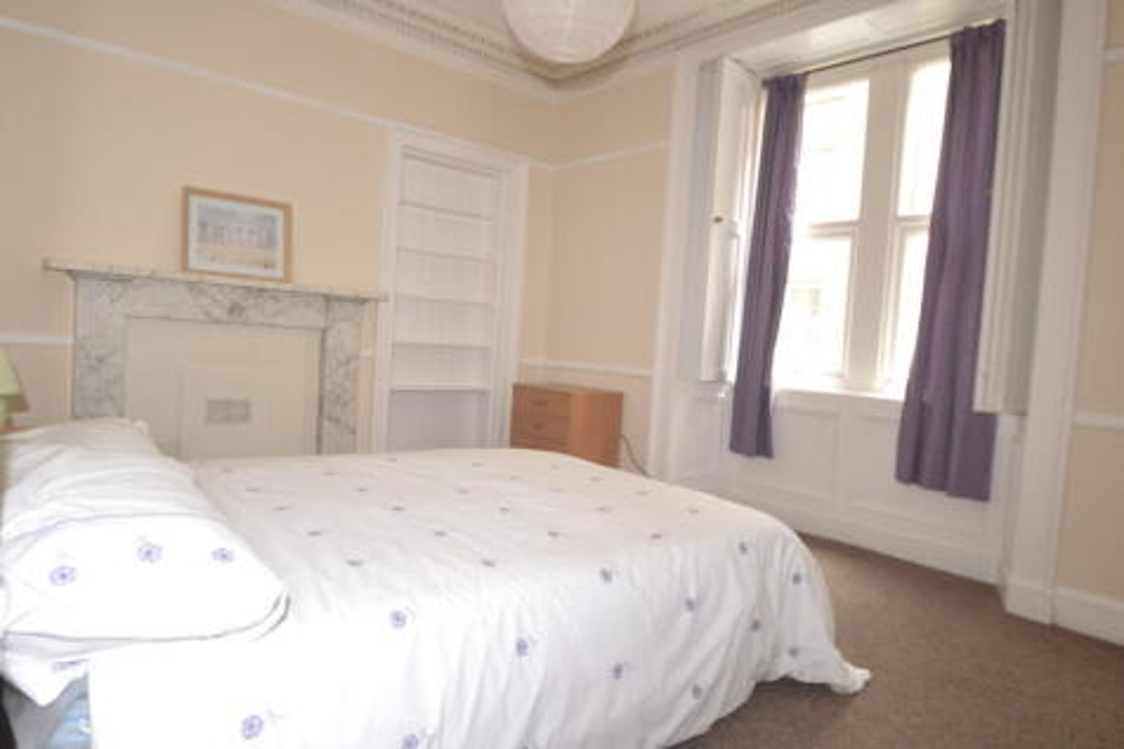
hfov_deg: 81.2
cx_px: 562
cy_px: 374
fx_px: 655
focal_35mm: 21
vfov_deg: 59.5
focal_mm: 14
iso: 800
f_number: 4
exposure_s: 1/60
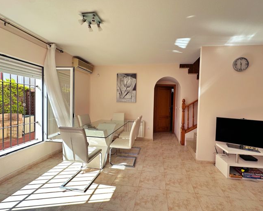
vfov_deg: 84.1
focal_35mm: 15
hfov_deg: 96.5
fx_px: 117
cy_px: 103
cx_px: 143
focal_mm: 2.22
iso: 40
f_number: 2.2
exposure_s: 1/183
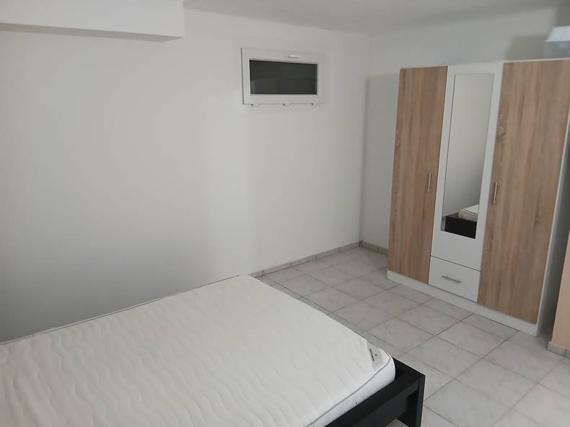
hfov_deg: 67.3
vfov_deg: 53.0
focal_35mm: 26
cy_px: 214
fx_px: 428
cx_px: 285
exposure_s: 1/25
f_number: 1.8
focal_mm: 3.98
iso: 320
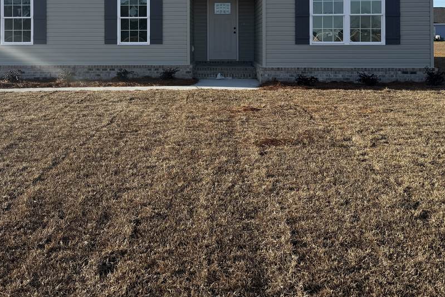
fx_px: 495
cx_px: 192
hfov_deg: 48.3
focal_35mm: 40
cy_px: 32
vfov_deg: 31.9
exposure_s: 1/3759
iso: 80
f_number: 1.78
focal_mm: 6.76
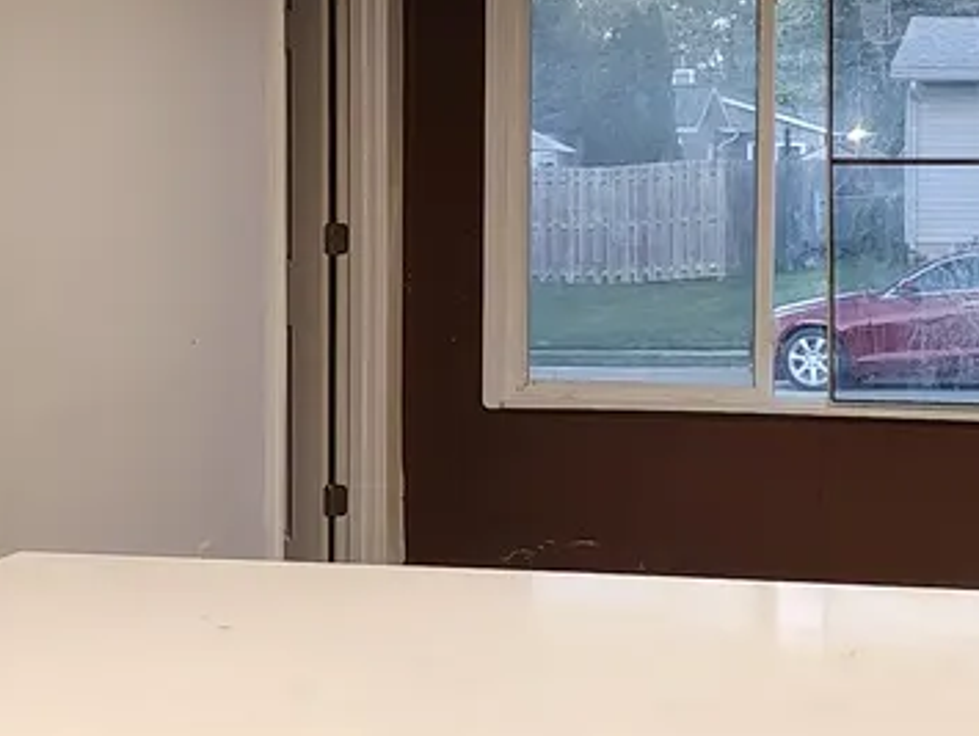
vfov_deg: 15.2
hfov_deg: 20.2
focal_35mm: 97
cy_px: 182
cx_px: 535
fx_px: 2746
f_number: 1.8
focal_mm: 5.56
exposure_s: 1/60
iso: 819
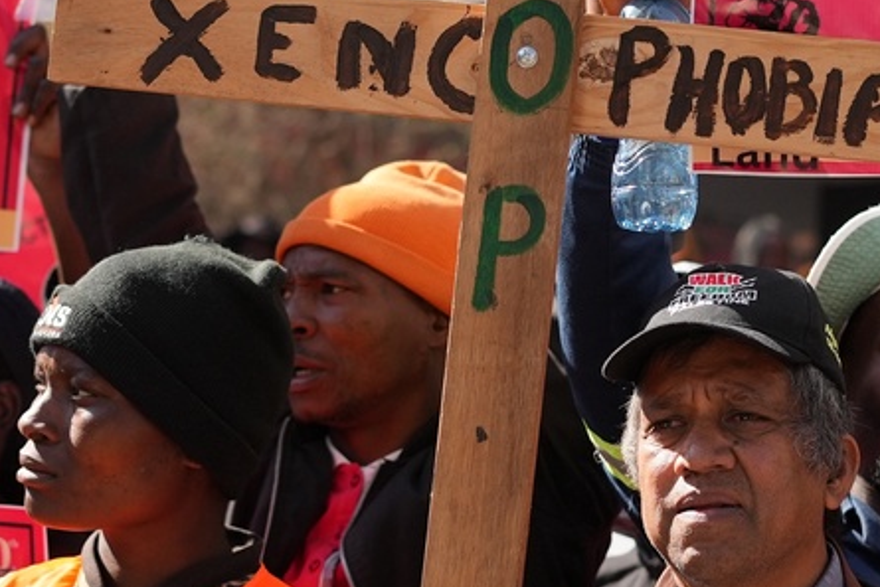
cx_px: 696
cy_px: 328
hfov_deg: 17.6
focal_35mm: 115
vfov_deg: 11.9
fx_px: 2812
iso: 500
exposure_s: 1/4000
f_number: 2.8
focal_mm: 50
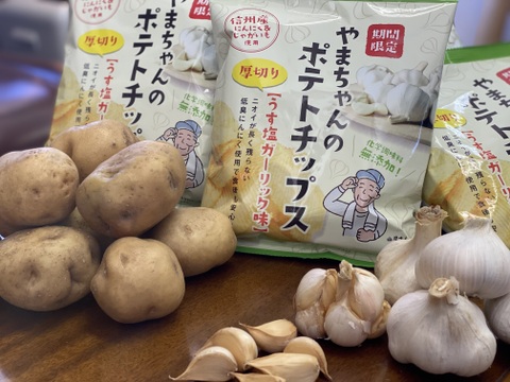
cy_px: 191
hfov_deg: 36.8
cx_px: 255
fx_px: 766
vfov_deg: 28.0
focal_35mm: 52
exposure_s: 1/120
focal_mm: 6
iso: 125
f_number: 2
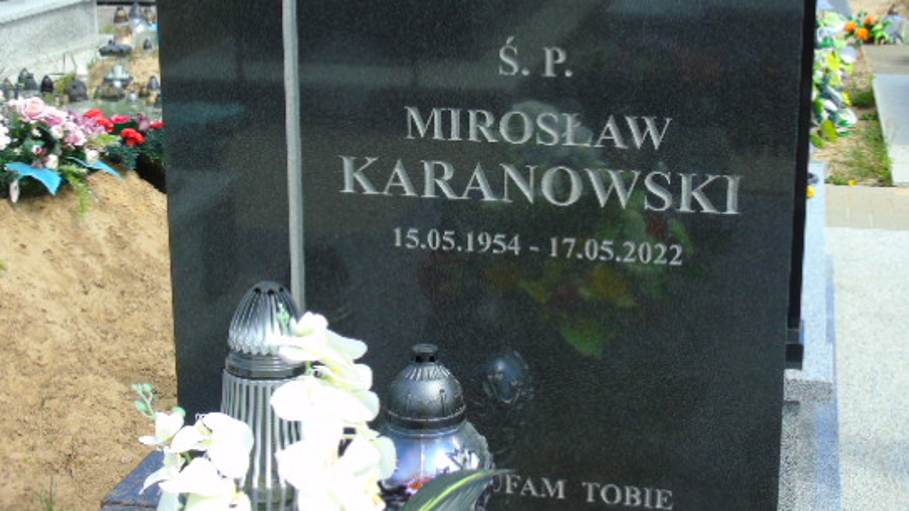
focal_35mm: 59
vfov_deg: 20.3
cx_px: 466
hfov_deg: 35.4
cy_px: 174
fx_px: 1422
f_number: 4.1
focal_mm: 8.2
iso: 80
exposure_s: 1/400
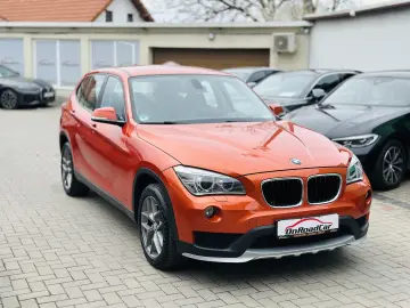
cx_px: 205
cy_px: 154
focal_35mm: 48
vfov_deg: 30.3
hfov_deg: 39.7
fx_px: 569
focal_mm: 6.86
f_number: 1.78
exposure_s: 1/2732
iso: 80
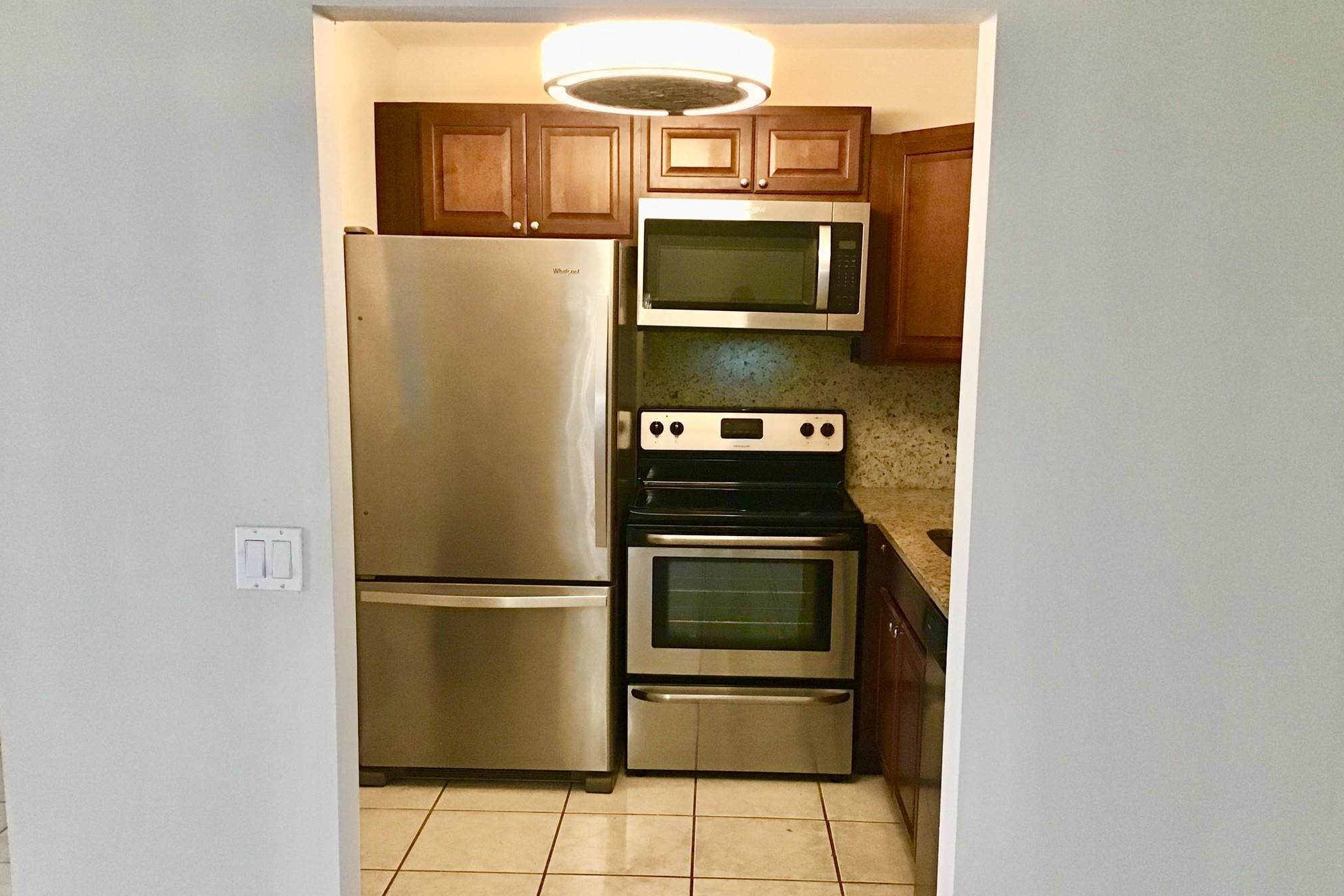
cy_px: 496
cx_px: 674
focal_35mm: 33
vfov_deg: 39.9
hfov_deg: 57.2
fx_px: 1232
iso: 200
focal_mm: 3.3
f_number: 2.4
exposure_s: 1/24
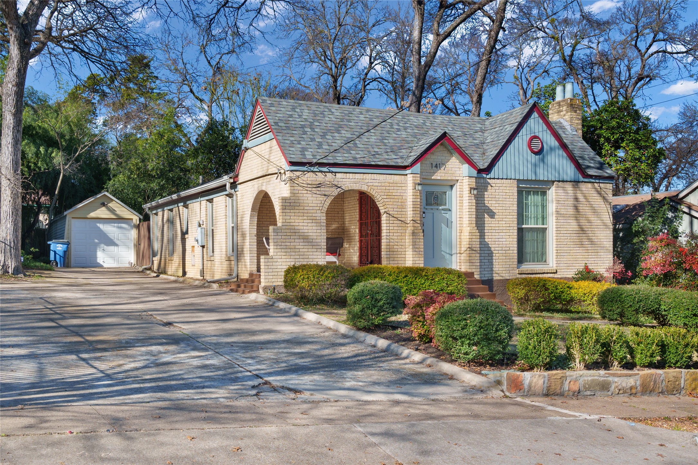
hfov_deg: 49.6
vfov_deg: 34.2
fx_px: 756
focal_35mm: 39
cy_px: 232
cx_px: 349
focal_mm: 26
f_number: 8
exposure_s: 1/320
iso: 320
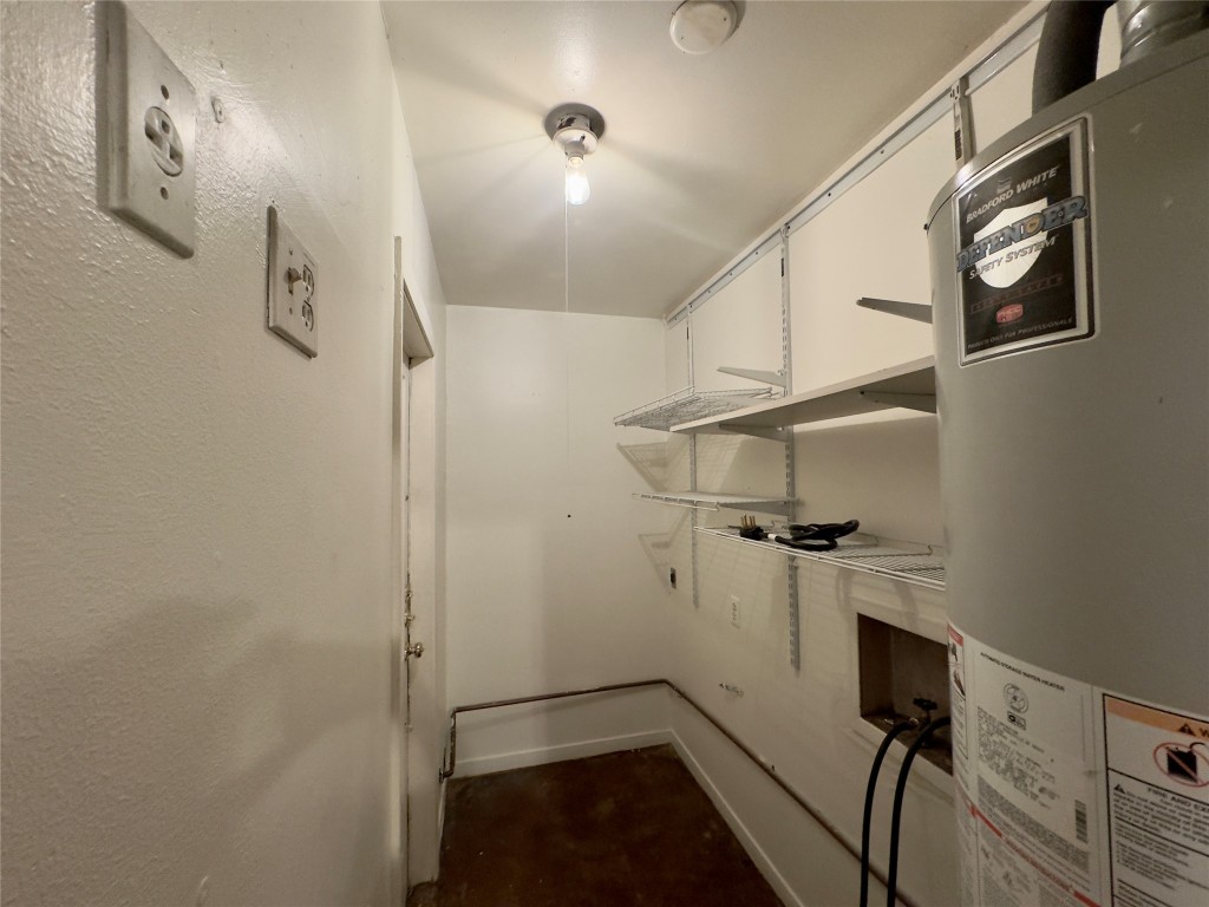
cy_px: 454
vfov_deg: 85.7
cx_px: 604
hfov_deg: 102.1
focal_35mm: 14
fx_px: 489
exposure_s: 1/60
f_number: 2.2
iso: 640
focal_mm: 2.22
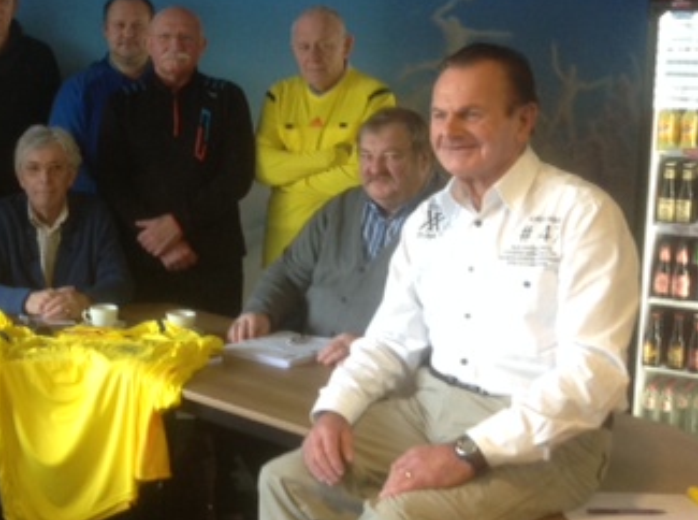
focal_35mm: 69
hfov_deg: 26.9
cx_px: 28
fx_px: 1388
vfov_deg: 21.1
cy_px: 174
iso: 125
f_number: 2.4
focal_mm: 4.28
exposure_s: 1/15
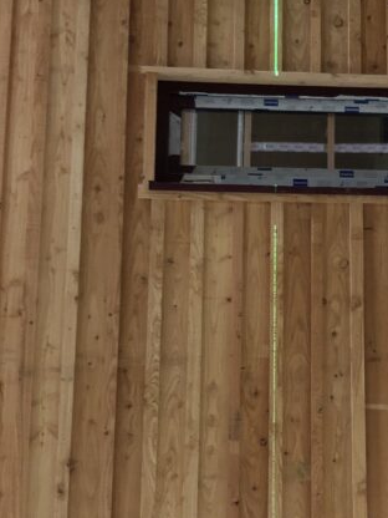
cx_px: 277
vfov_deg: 28.1
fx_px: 1031
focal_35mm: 69
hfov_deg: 21.2
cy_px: 293
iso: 100
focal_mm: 3.99
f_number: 1.8
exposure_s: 1/4
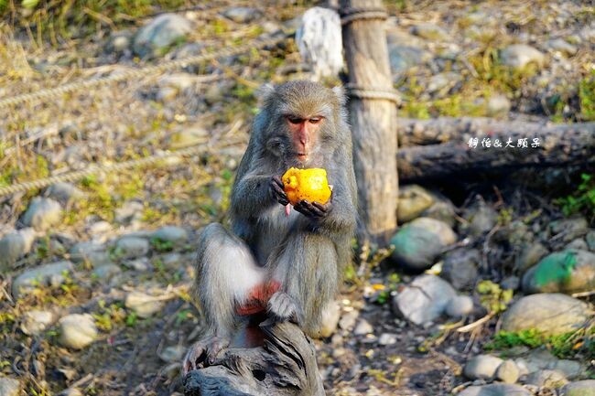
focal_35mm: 172
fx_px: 2842
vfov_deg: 8.0
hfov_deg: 12.0
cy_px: 198
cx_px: 298
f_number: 4.5
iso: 400
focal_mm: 62.36
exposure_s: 1/200
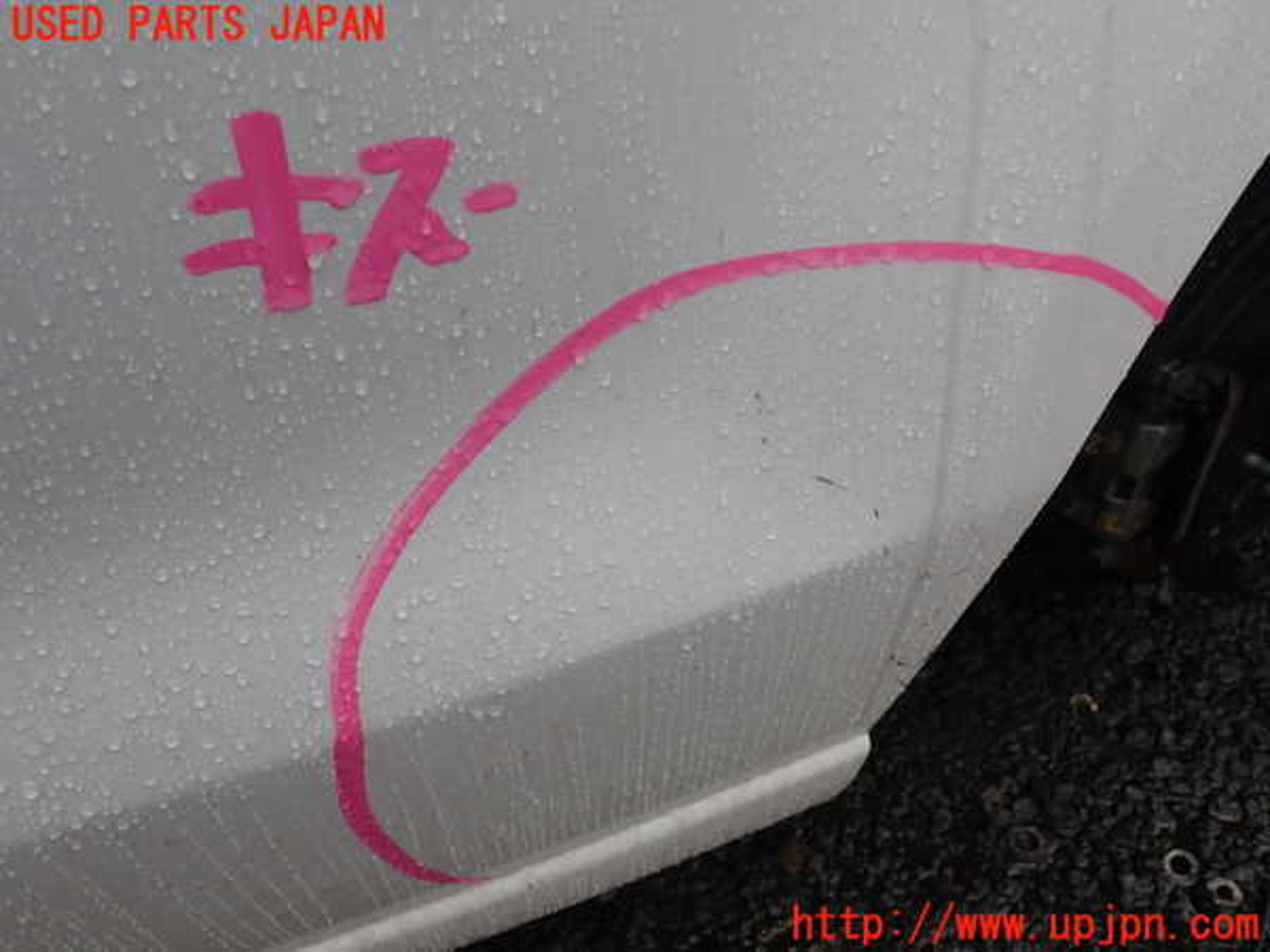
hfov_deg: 60.0
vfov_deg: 46.8
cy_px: 476
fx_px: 1101
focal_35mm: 30
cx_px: 635
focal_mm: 5.4
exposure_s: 1/80
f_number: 3.2
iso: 100
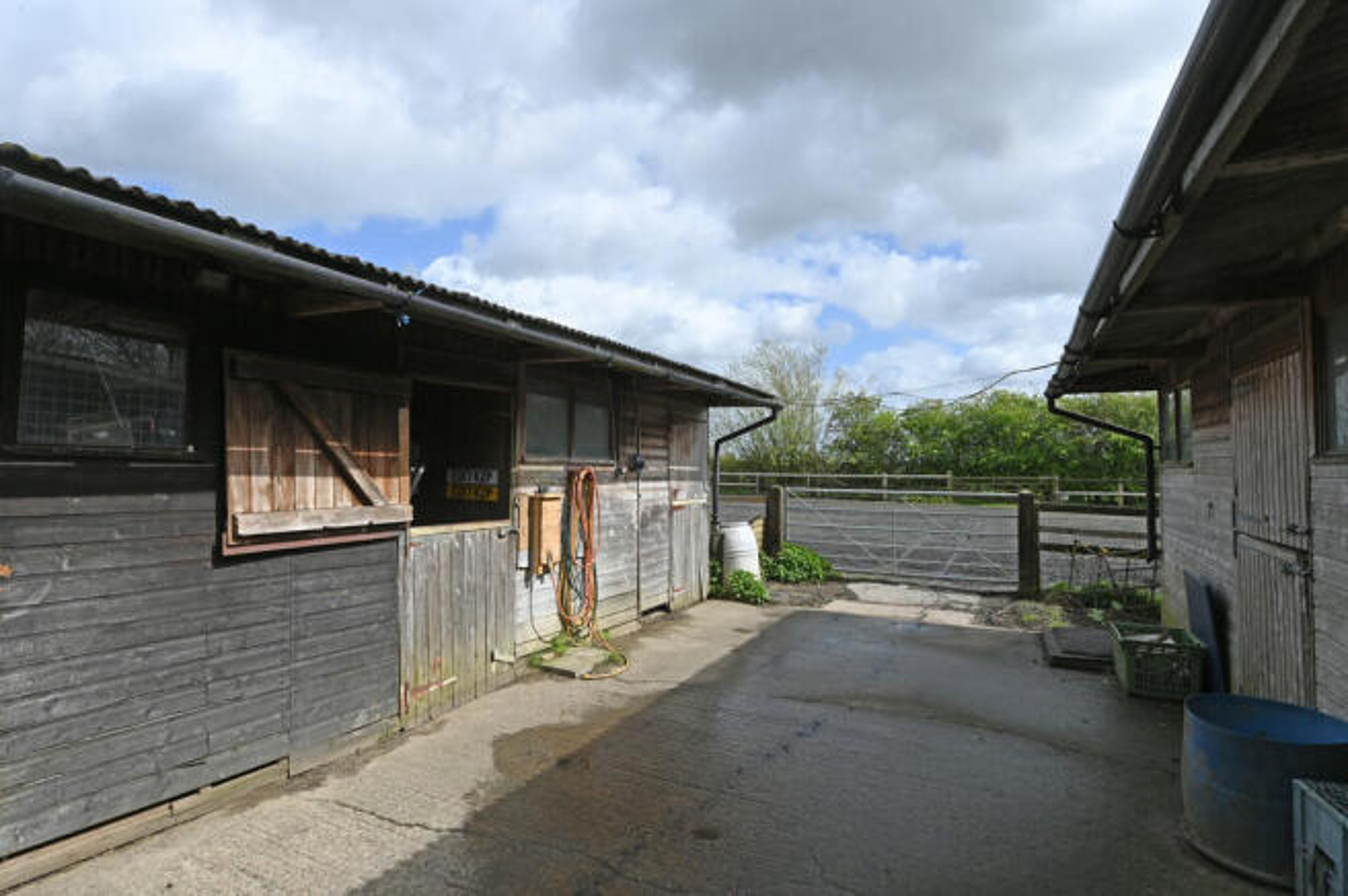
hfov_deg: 90.1
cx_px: 674
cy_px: 448
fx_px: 673
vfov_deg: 67.3
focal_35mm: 18
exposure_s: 1/500
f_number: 11
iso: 400
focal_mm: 18
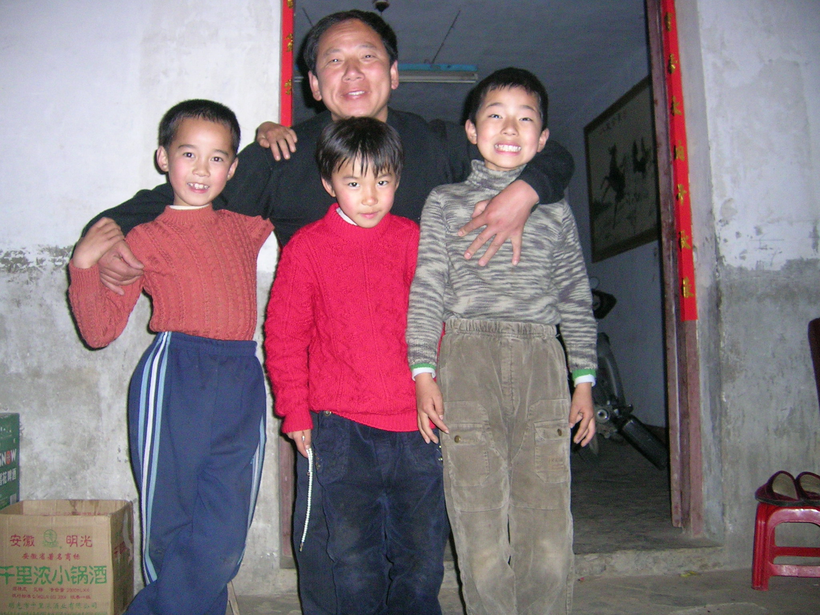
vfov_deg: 40.7
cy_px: 308
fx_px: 829
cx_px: 410
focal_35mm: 35
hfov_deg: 52.6
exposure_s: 1/60.1
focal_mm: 5.4
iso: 200
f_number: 2.8
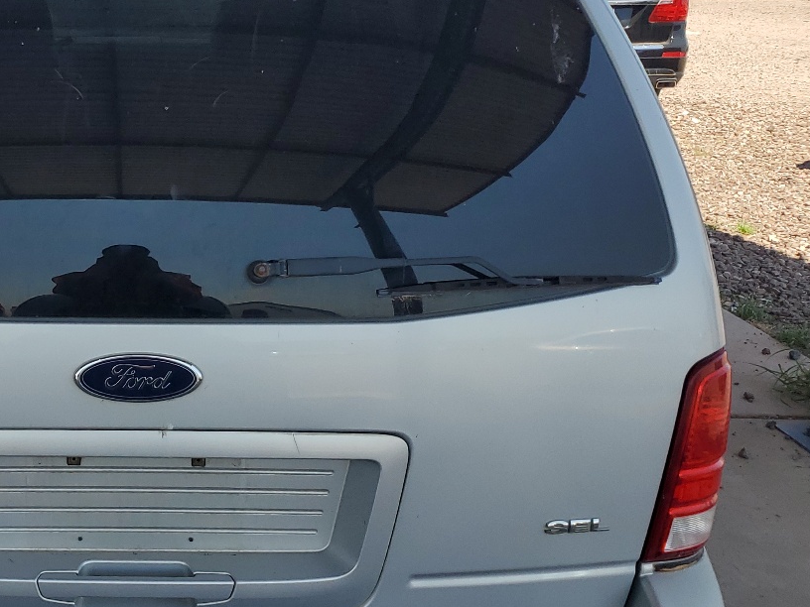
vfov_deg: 28.6
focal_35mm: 51
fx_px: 1193
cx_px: 126
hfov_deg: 35.8
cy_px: 307
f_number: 1.5
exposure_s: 1/1667
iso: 50
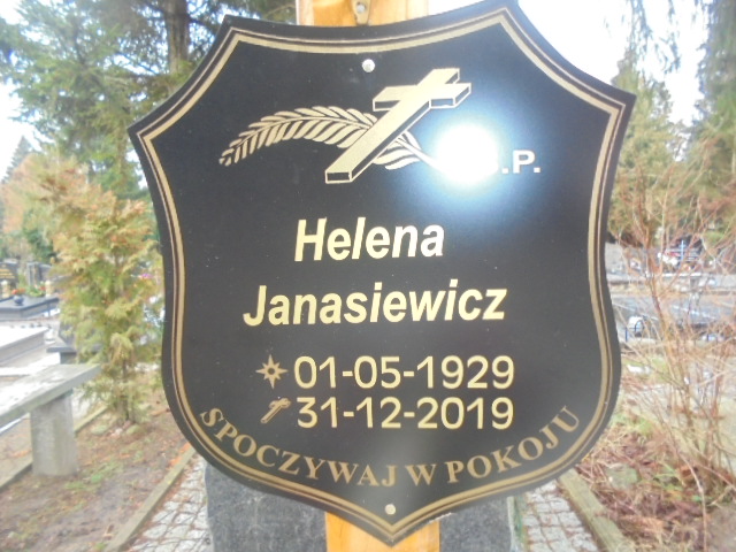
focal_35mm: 26
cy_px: 276
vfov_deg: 53.1
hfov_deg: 67.3
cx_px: 368
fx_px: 553
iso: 400
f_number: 3.5
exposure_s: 1/15
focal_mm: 4.6
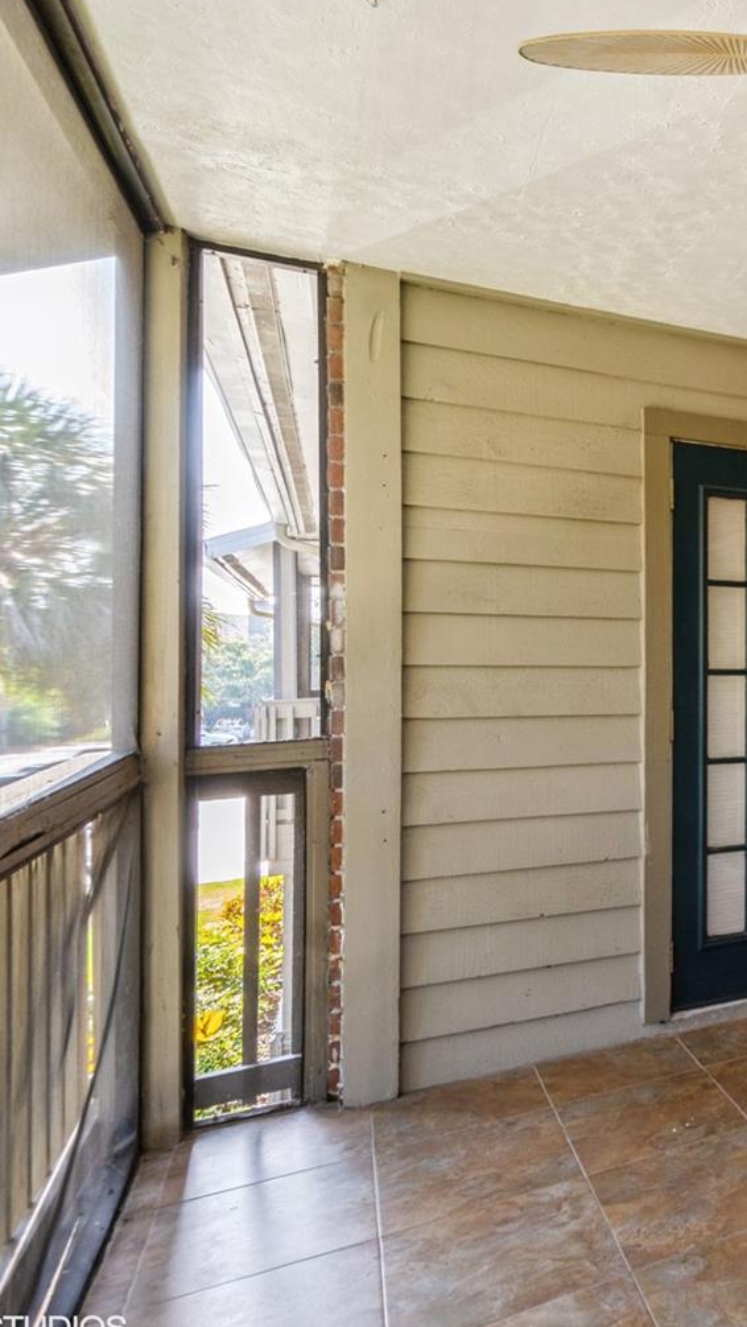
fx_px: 880
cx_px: 919
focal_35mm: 25
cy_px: 644
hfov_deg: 35.2
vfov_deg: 74.0
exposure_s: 1/25
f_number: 8
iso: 200
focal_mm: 10
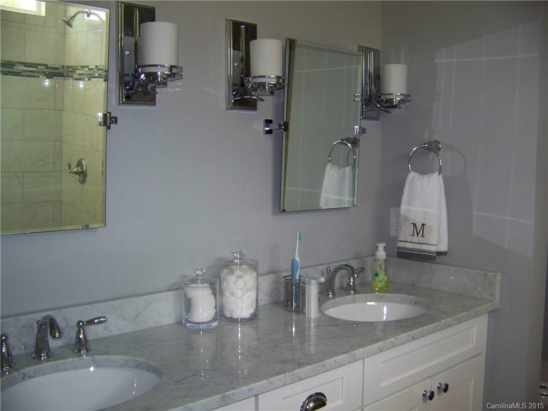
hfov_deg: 51.4
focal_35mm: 36
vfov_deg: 39.7
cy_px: 206
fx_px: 570
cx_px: 274
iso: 200
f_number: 2.8
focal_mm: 5.85
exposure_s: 1/30
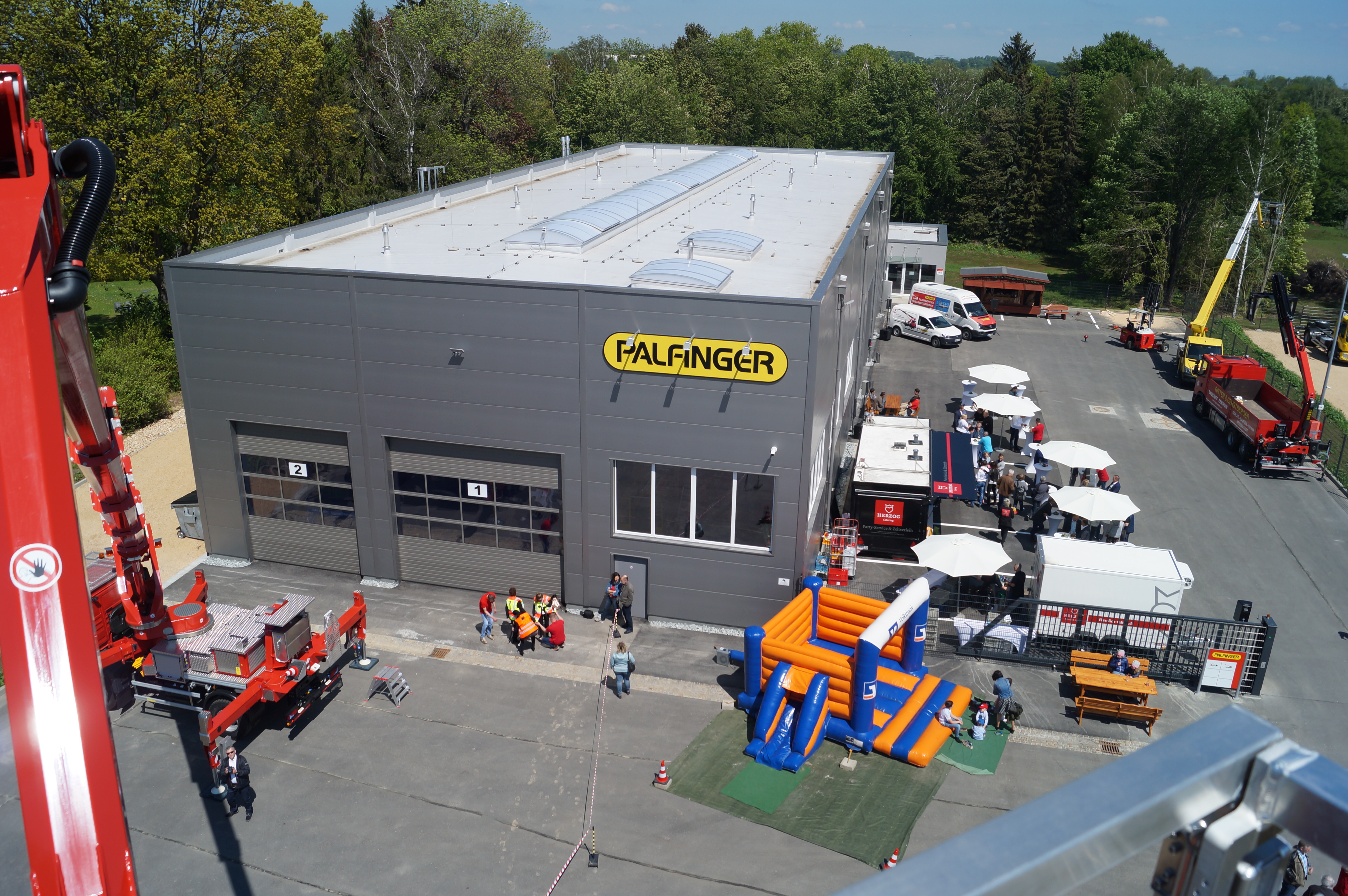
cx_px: 674
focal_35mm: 27
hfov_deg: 67.4
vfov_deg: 47.8
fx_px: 1010
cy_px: 448
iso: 100
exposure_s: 1/500
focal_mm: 18
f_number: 8
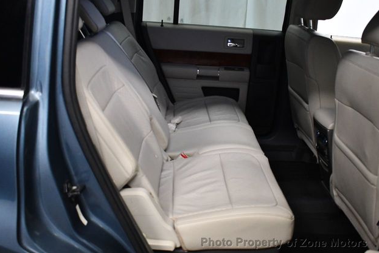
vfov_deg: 36.0
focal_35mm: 37
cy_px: 124
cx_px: 192
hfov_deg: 51.8
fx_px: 390
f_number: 3.5
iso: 2000
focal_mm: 18
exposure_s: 1/125
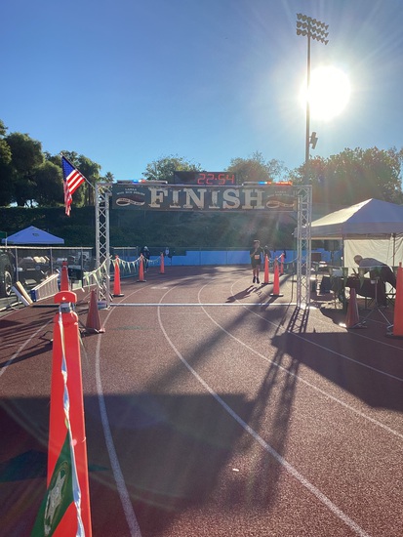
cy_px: 268
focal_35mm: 31
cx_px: 202
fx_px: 481
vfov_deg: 58.3
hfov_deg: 45.5
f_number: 2.4
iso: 25
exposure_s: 1/959
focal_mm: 3.3
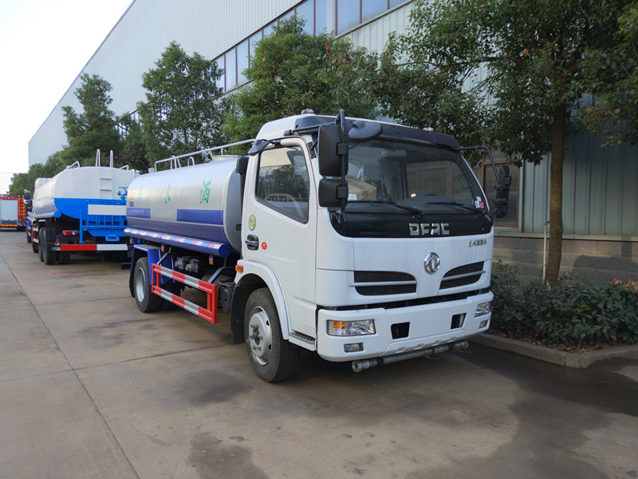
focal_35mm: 25
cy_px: 240
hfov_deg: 69.4
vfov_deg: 54.9
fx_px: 461
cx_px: 319
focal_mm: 4.28
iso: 229
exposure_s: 1/371
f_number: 1.7
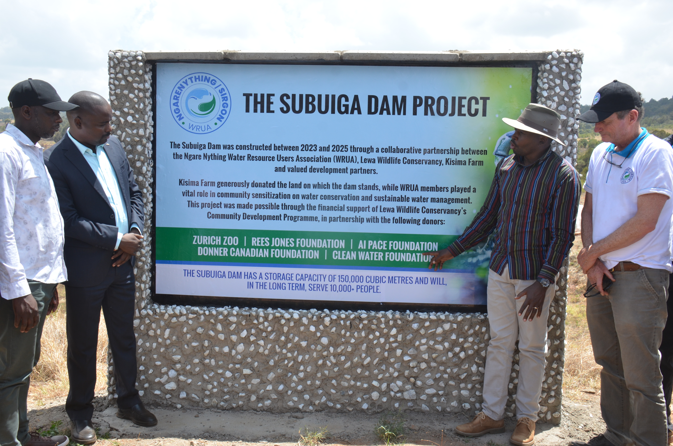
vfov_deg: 36.7
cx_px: 336
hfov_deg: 53.2
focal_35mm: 36
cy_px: 223
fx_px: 672
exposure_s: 1/320
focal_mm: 24
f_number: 9
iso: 250
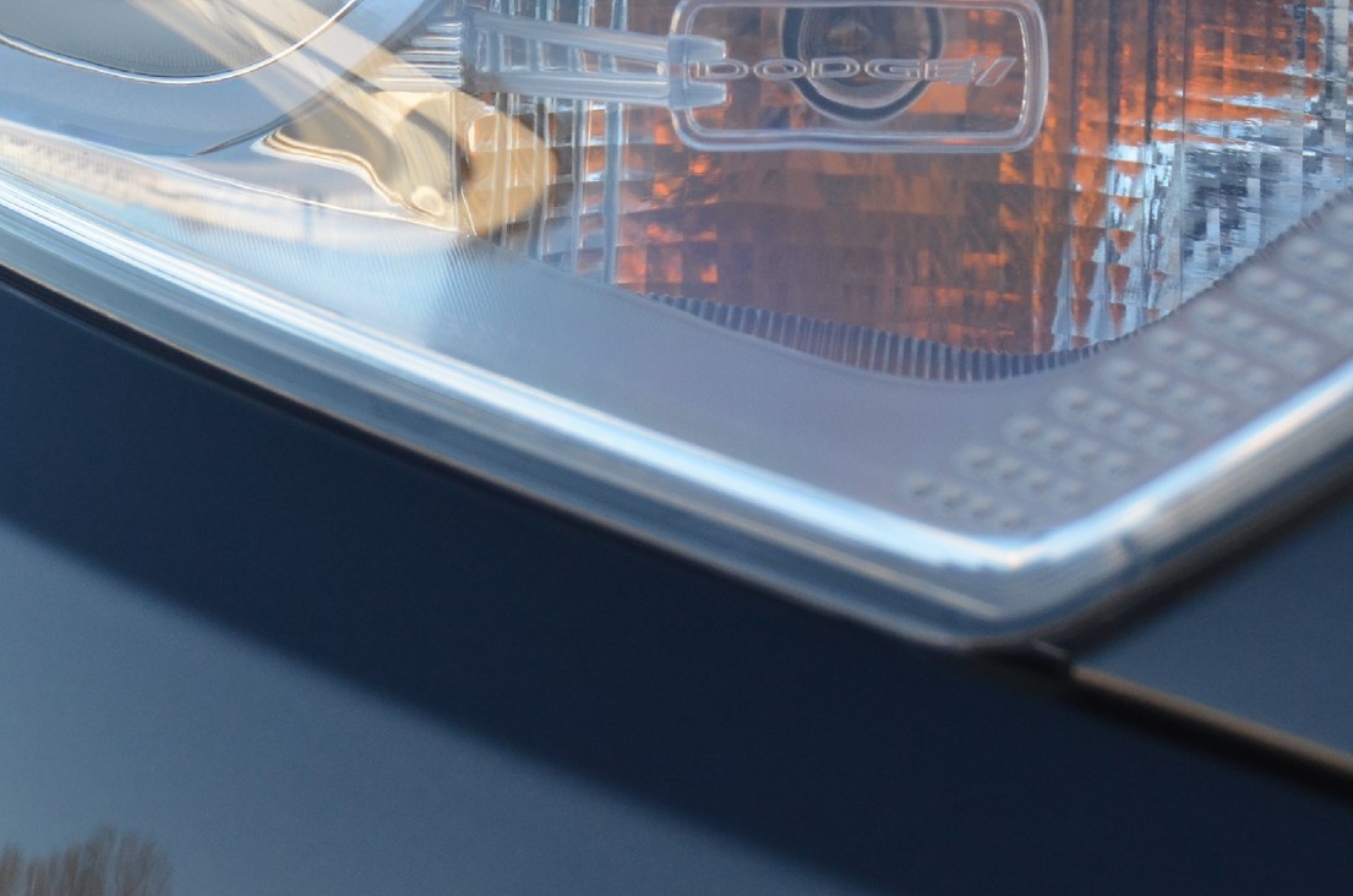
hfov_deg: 10.8
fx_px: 7126
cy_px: -60
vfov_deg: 7.2
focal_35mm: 190
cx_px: 593
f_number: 4.8
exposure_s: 1/1000
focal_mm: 56
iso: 640
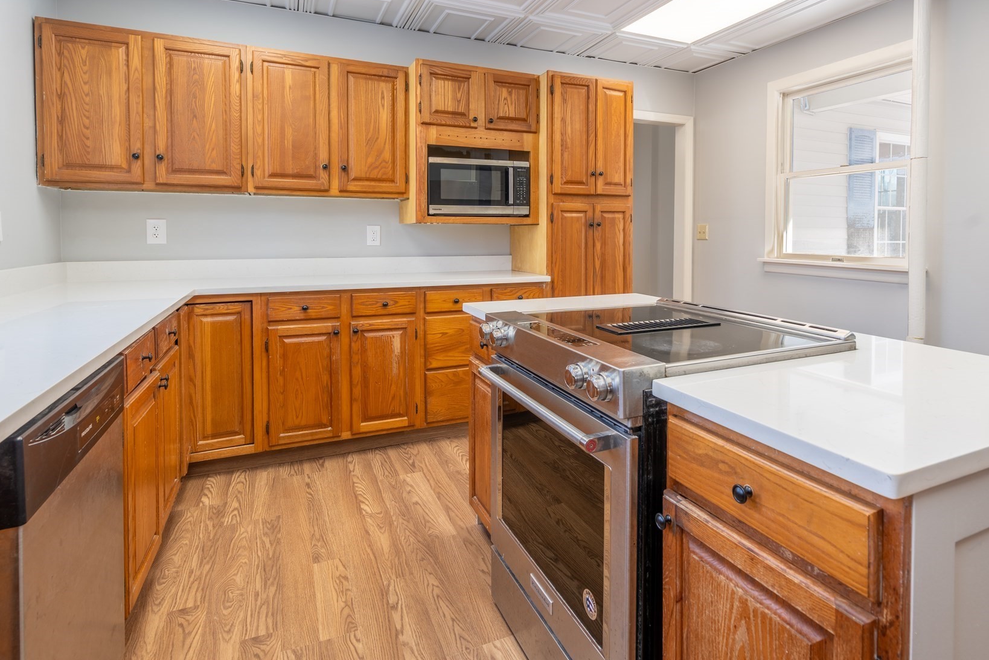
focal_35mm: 20
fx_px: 549
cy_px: 251
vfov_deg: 61.2
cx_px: 555
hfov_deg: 83.6
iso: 100
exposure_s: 1/40
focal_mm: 16
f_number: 8
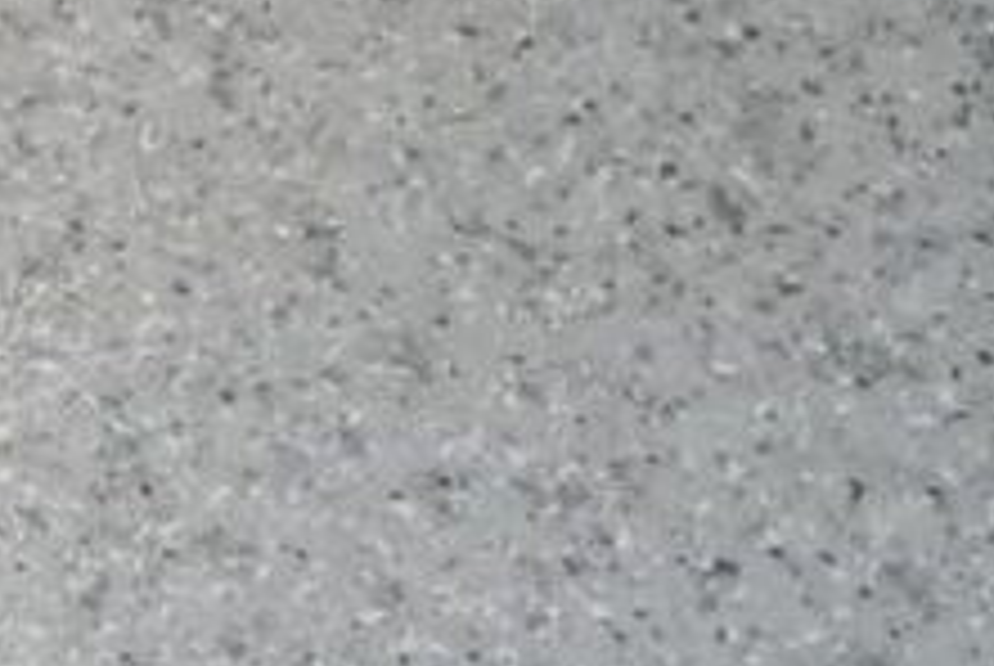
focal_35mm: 171
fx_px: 4728
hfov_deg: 9.5
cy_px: 1210
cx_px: -1939
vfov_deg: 7.8
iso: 320
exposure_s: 1/100
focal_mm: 5.4
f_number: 1.8
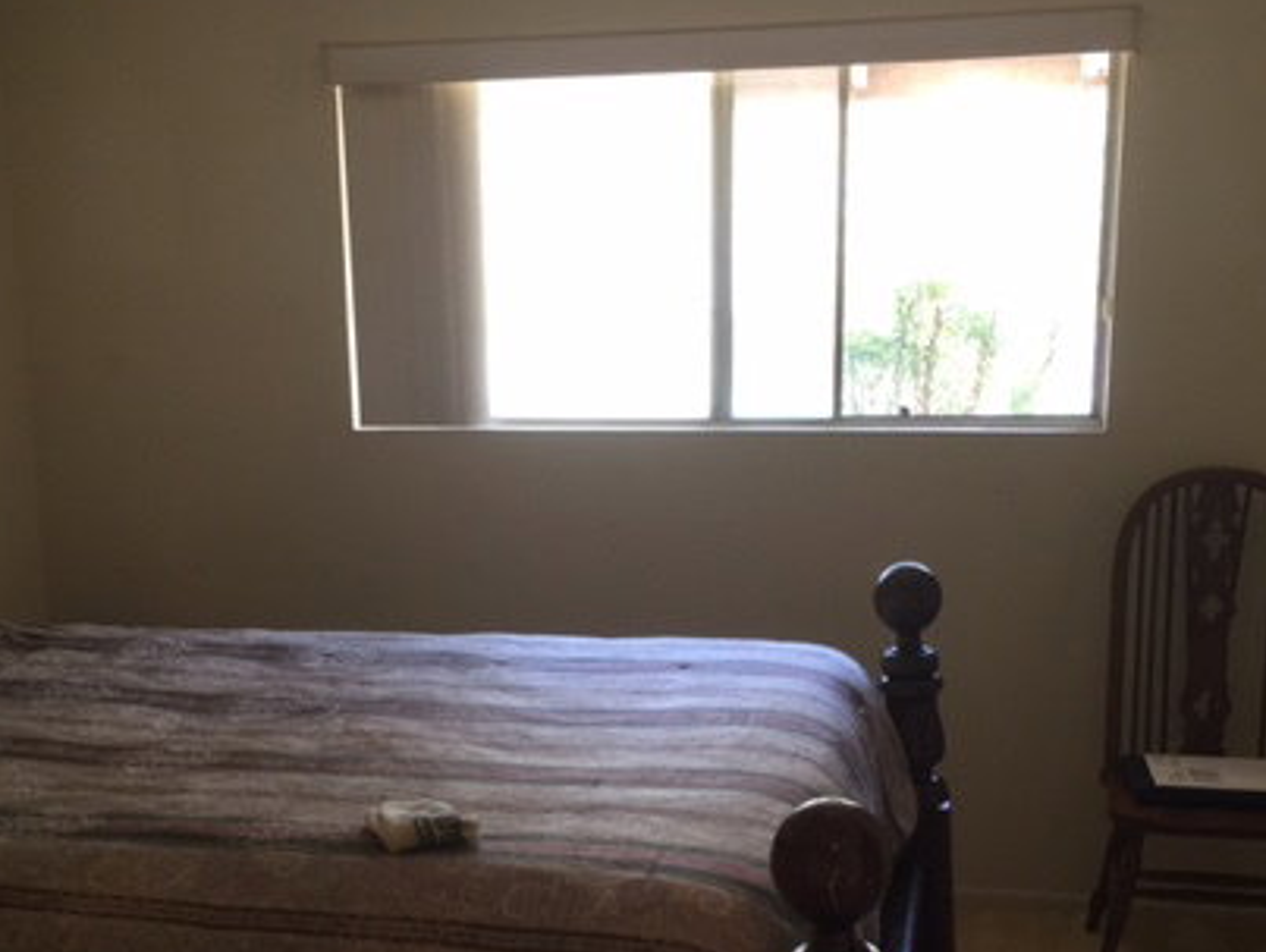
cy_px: 663
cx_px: 616
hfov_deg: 41.2
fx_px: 1684
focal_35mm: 46
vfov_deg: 31.2
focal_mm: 4.15
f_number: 2.2
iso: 32
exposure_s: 1/15
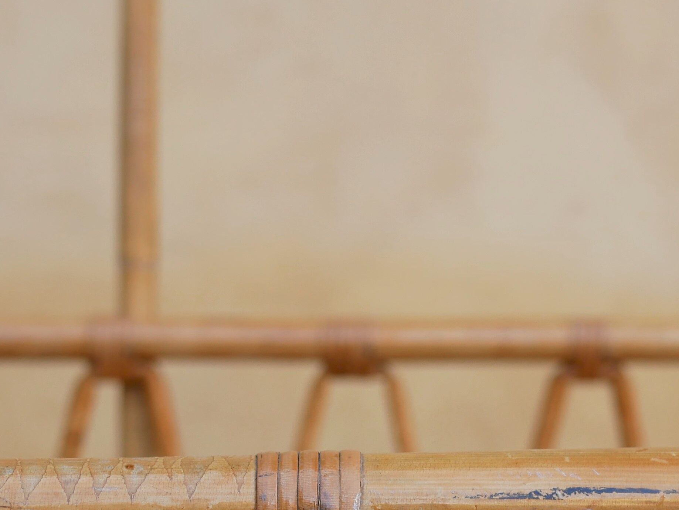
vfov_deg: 14.6
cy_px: 481
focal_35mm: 100
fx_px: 1962
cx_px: 458
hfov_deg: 19.6
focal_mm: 20
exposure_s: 1/320
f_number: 2.8
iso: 200
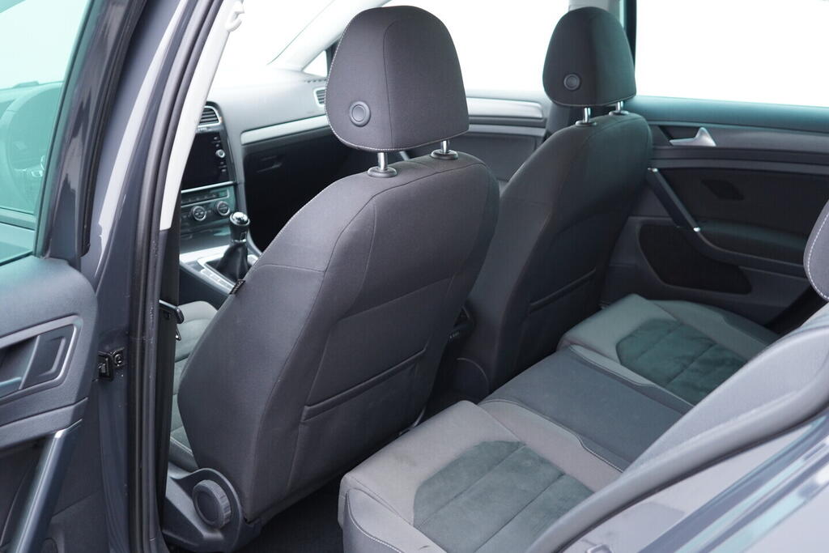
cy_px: 276
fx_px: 829
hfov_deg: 53.1
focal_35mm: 36
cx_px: 414
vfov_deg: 36.9
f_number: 2.8
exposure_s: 1/40
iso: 500
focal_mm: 24
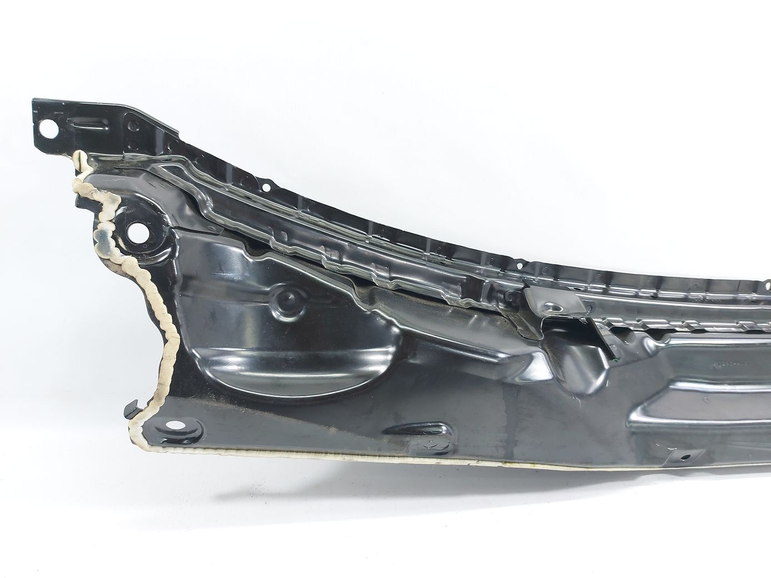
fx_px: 535
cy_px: 289
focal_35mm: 24
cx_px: 386
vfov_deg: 56.8
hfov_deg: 71.6
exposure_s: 1/50
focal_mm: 5.23
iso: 100
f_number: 1.8
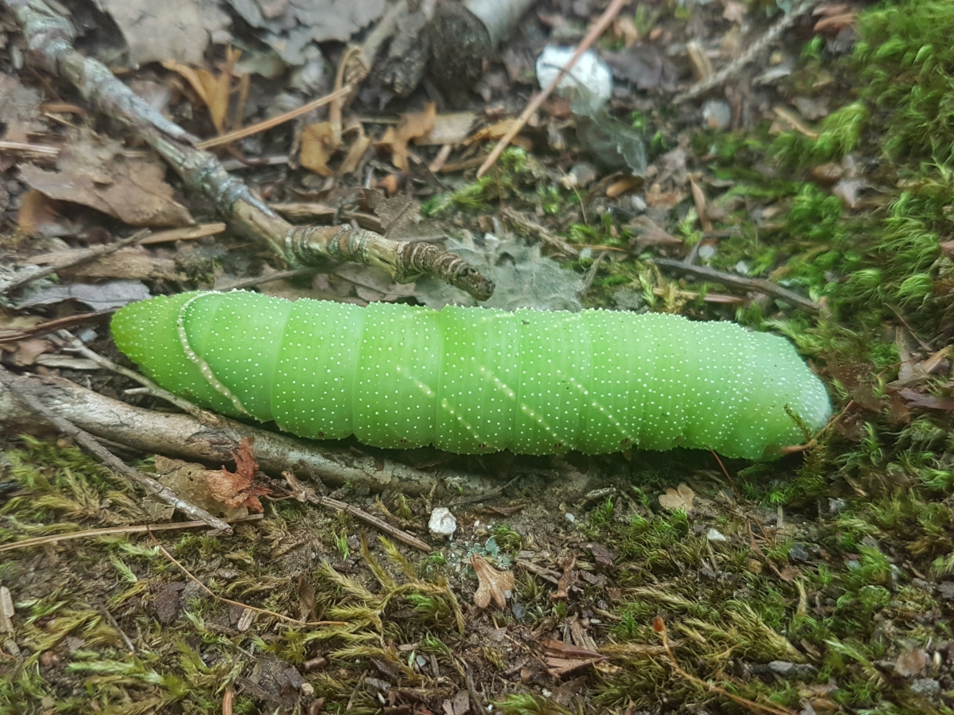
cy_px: 351
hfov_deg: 63.5
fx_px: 771
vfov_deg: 49.7
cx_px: 466
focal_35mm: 28
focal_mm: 4.2
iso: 80
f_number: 1.7
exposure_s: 1/50
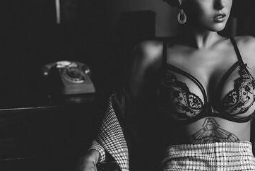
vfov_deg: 16.5
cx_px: 203
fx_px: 589
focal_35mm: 83
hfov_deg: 24.1
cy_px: 87
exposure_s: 1/125
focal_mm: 50
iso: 400
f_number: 2.8
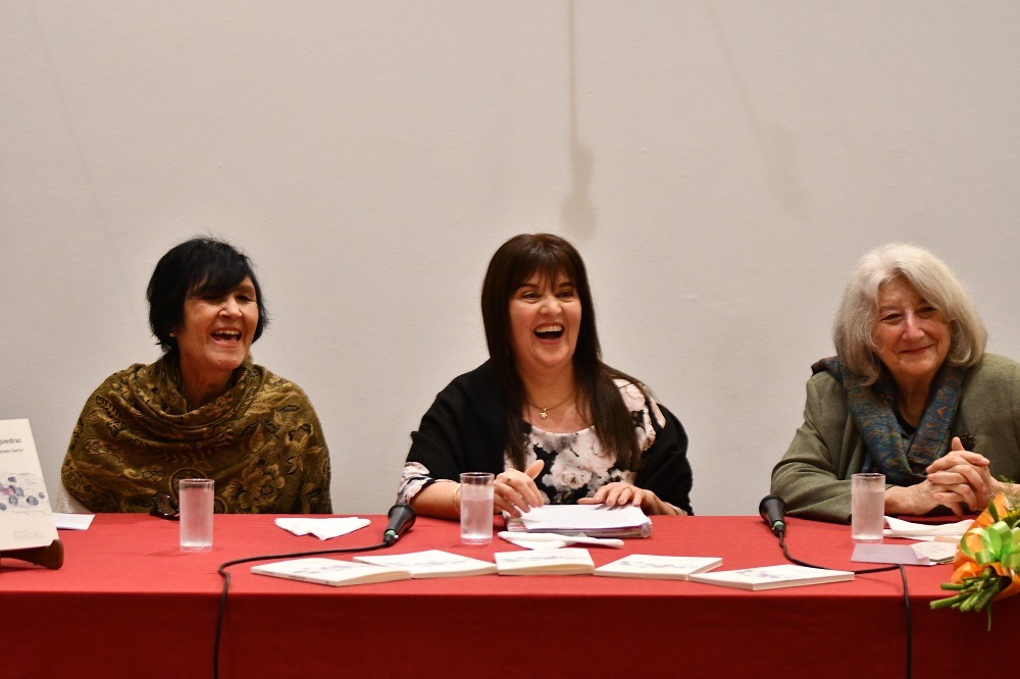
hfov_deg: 18.3
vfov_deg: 12.2
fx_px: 3172
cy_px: 340
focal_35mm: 112
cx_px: 510
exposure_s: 1/100
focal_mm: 75
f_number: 5
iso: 1600
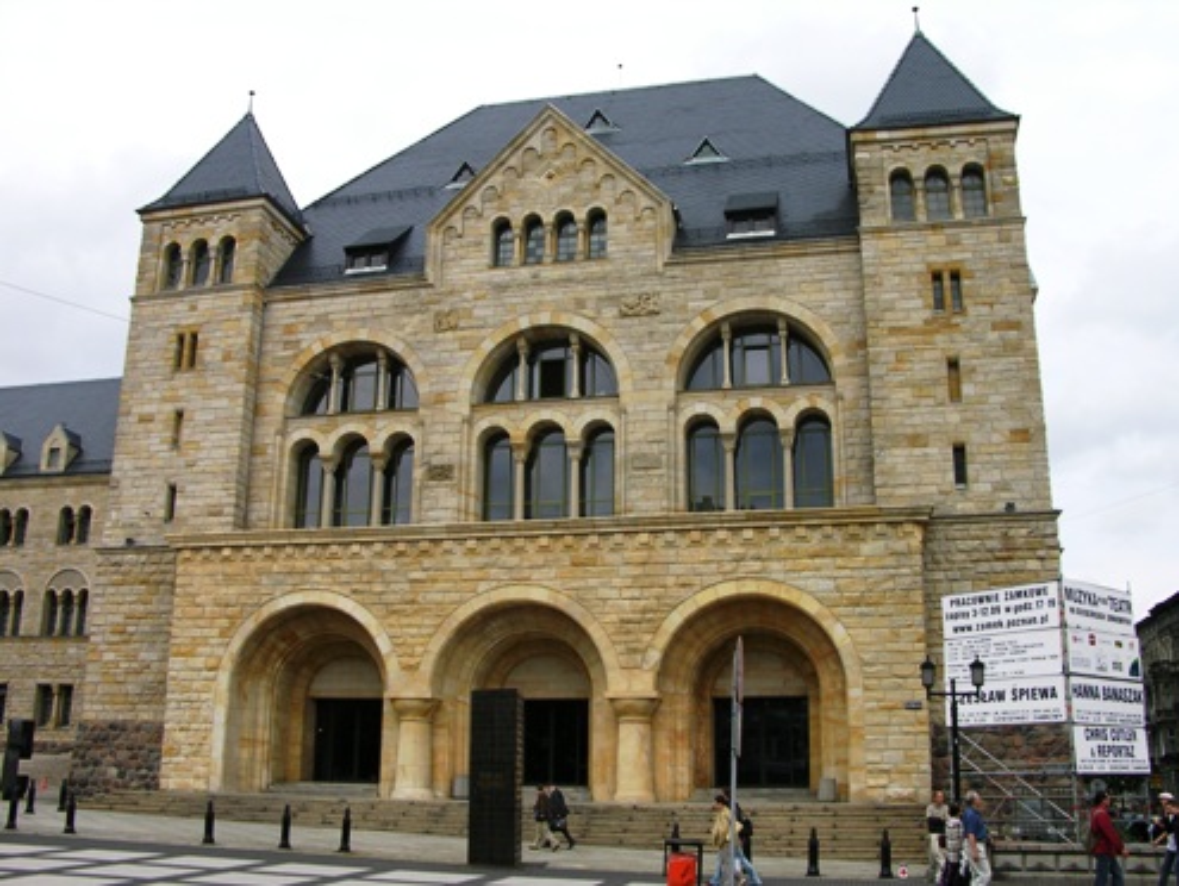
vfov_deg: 40.7
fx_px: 1193
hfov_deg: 52.6
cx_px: 590
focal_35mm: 35
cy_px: 443
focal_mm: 8.9
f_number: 5.6
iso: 50
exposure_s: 1/179
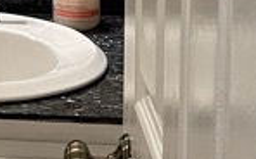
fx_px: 1331
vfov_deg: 6.7
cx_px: -272
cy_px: -123
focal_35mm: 191
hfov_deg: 10.1
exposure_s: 1/60
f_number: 1.6
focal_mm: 5.1
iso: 100
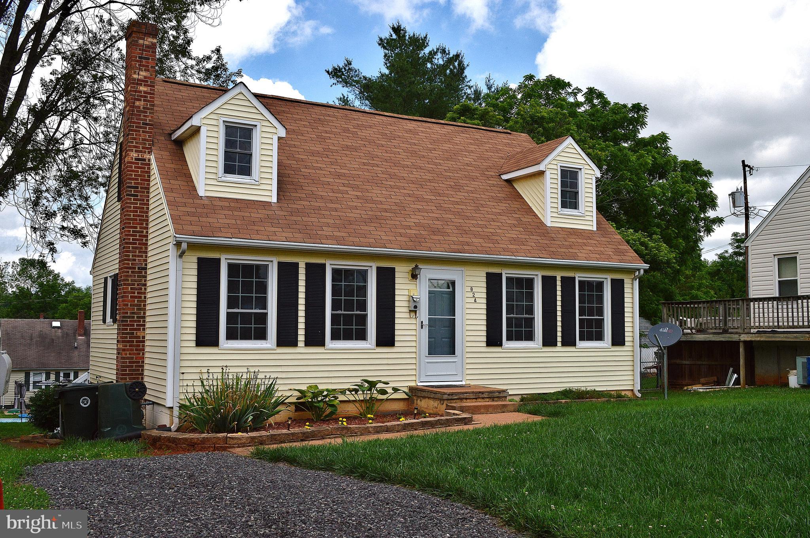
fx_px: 809
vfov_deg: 36.8
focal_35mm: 36
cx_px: 405
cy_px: 269
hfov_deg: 53.2
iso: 280
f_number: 11
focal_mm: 24
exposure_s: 1/500
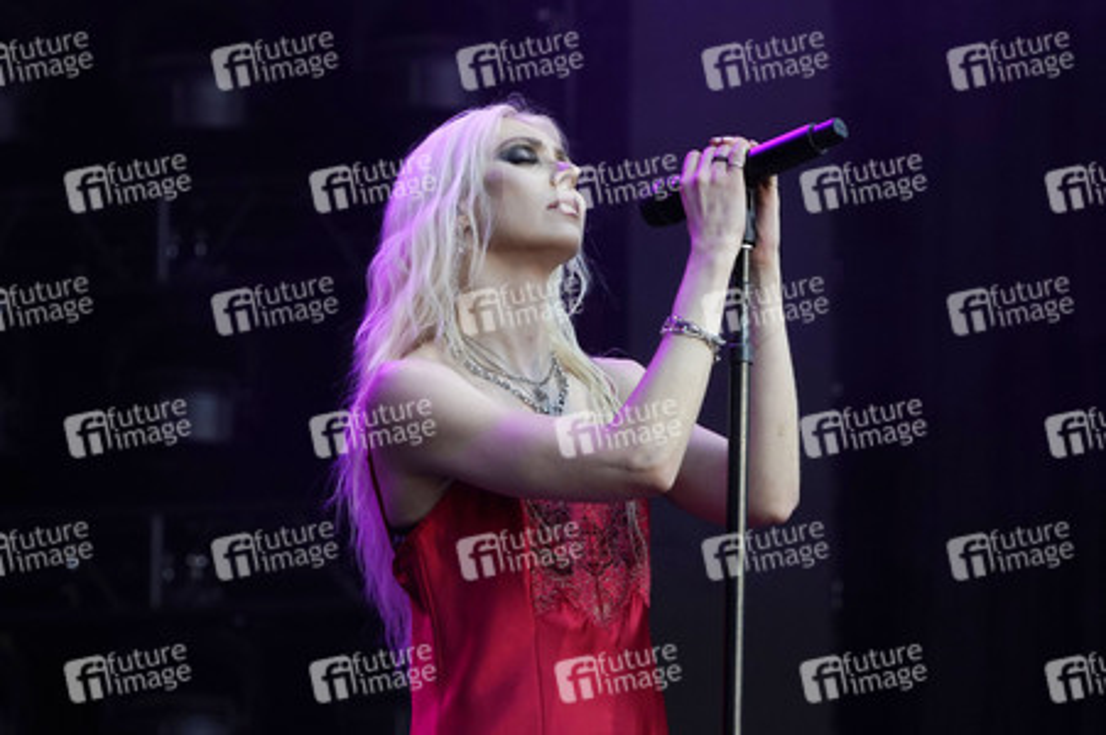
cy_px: 368
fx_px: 5342
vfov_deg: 7.9
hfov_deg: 11.8
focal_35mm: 174
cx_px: 553
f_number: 8
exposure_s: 1/400
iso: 1600
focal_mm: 174
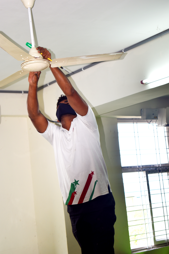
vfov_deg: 29.2
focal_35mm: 69
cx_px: 84
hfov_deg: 19.7
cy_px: 127
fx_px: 486
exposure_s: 1/80
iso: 100
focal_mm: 46
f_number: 5.3
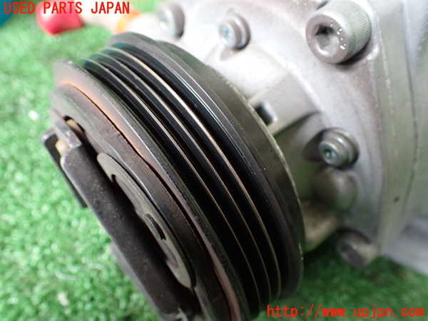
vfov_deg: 46.8
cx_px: 214
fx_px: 371
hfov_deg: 60.0
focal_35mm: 30
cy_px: 160
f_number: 2.3
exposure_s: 1/50
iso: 800
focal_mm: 5.4
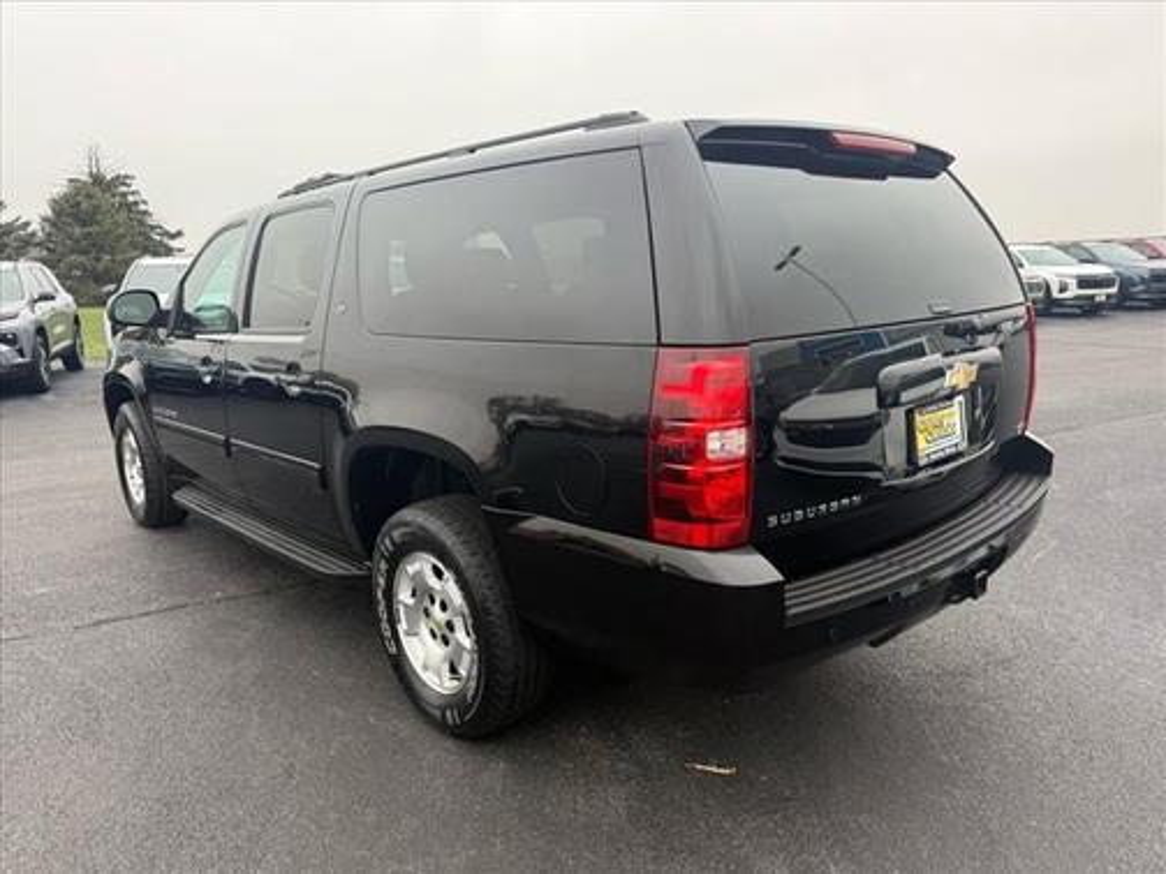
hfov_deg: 71.6
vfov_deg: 56.8
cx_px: 583
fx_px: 808
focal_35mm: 24
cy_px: 437
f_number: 1.78
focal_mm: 6.76
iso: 100
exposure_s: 1/146
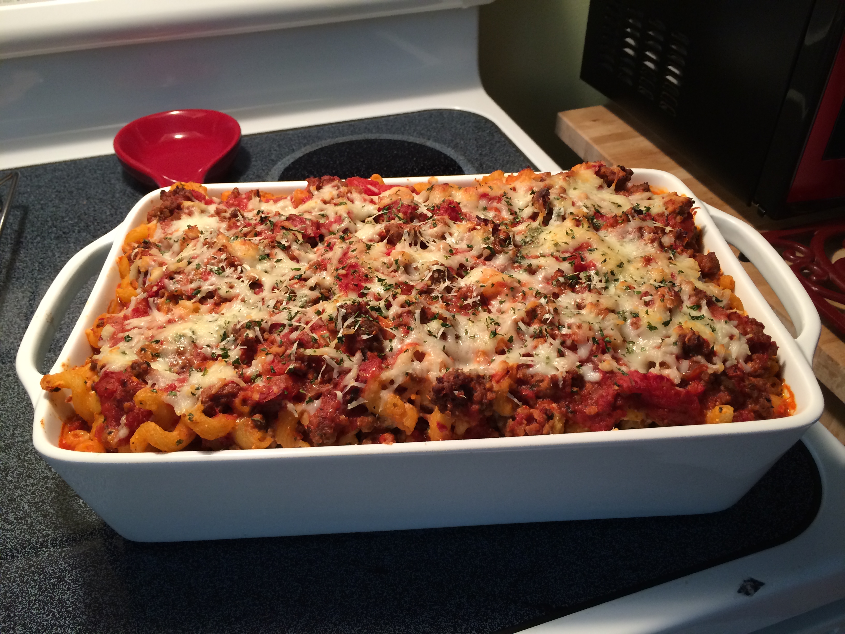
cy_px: 317
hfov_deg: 60.0
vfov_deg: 46.8
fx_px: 732
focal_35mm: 30
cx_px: 422
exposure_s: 1/30
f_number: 2.2
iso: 100
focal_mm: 4.12
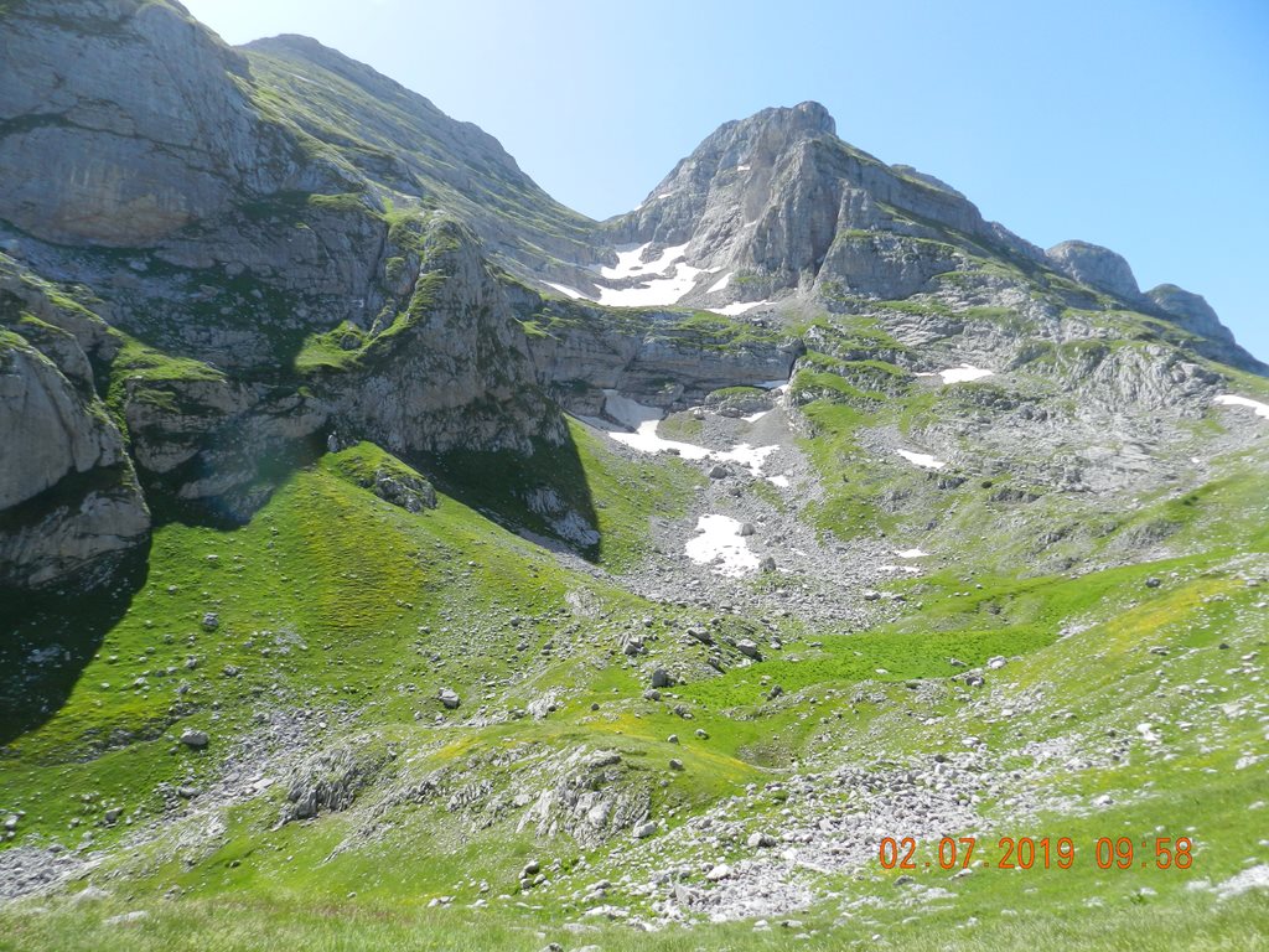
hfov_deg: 73.9
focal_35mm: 23
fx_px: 843
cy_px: 476
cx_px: 634
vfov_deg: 58.9
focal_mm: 4
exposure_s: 1/1000
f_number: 3.4
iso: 160
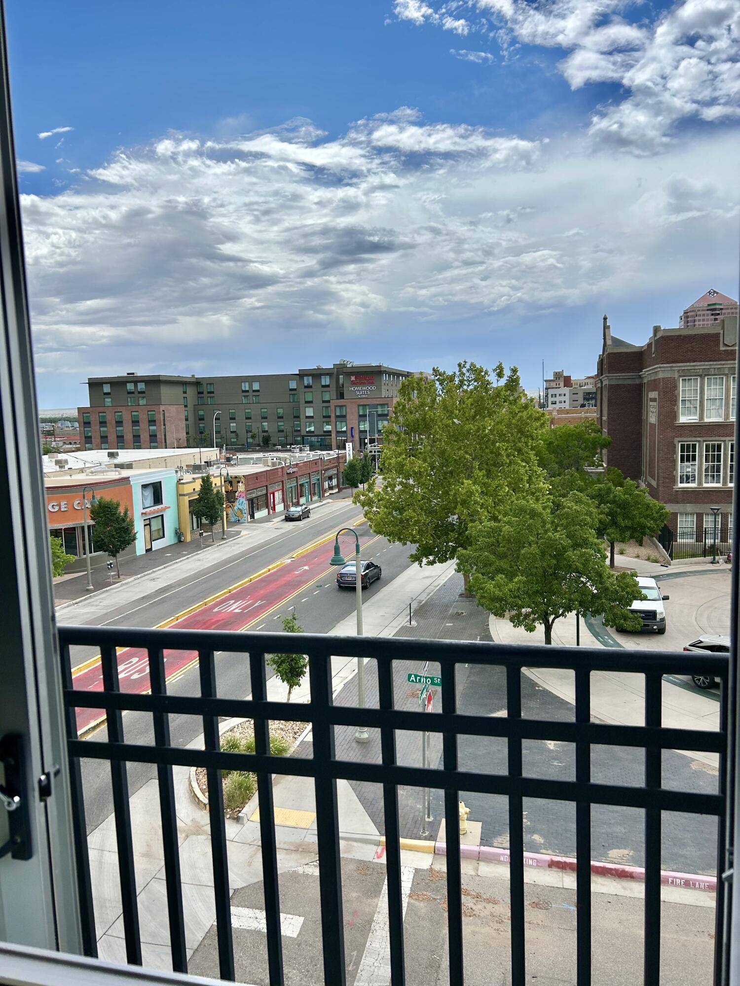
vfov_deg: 67.3
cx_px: 370
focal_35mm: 26
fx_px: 741
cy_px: 493
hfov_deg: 53.1
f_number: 1.5
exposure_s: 1/6211
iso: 50
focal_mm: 5.7
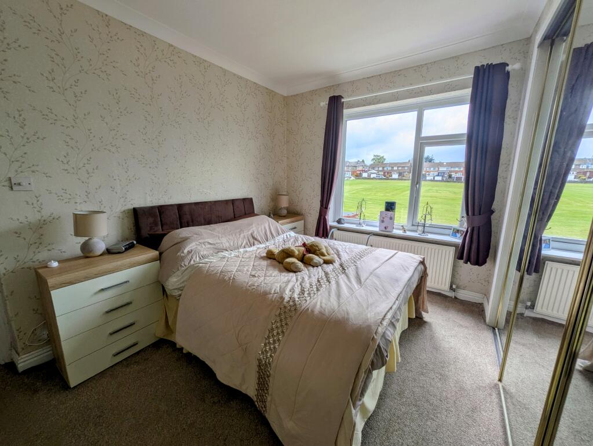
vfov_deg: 85.7
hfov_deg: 102.0
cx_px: 296
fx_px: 240
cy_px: 223
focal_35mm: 14
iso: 38
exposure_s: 1/184
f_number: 2.2
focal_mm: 1.83
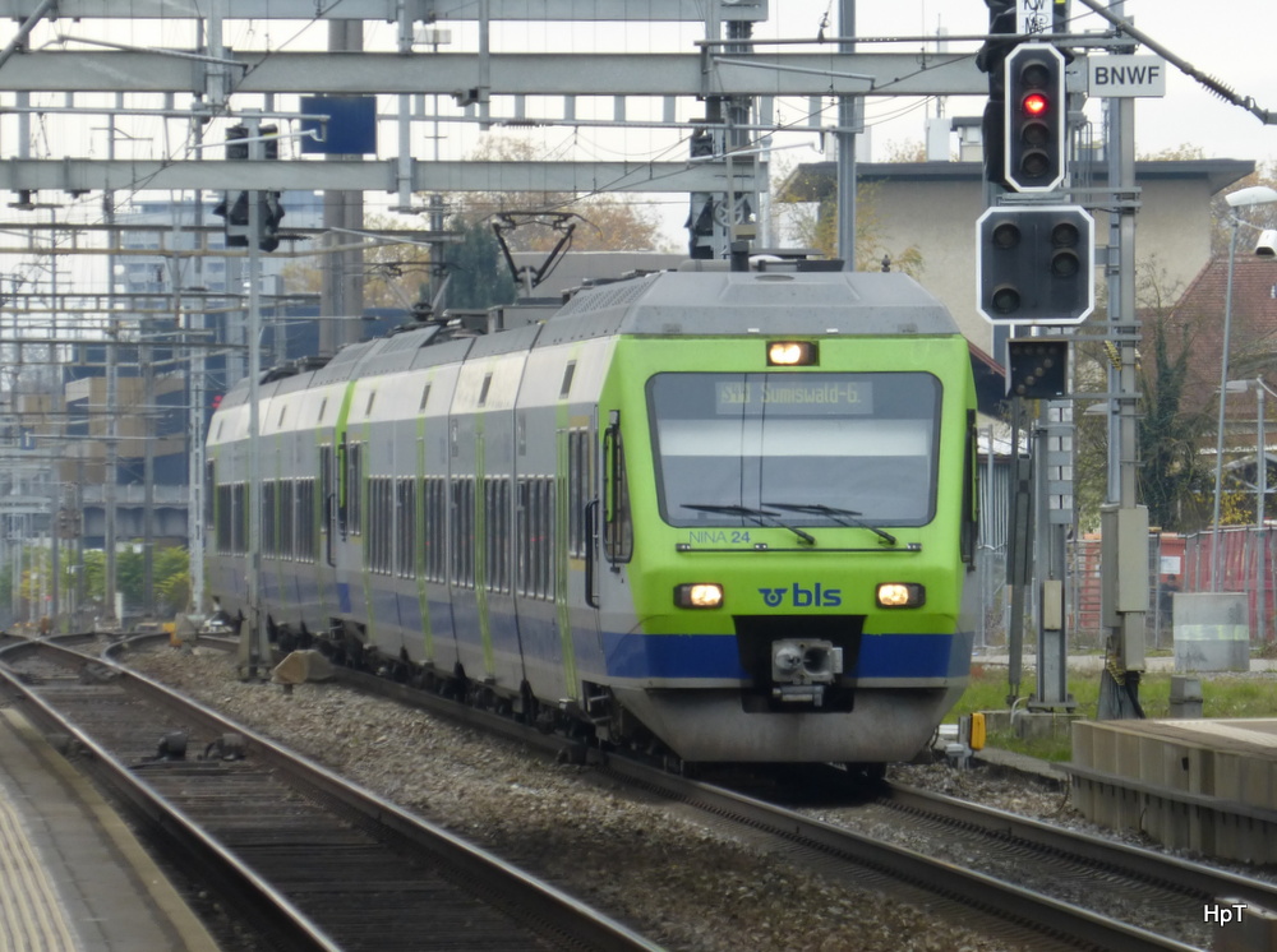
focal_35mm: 312
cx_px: 638
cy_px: 476
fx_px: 11488
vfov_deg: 4.7
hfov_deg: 6.4
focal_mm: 55.7
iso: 125
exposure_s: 1/100
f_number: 5.9
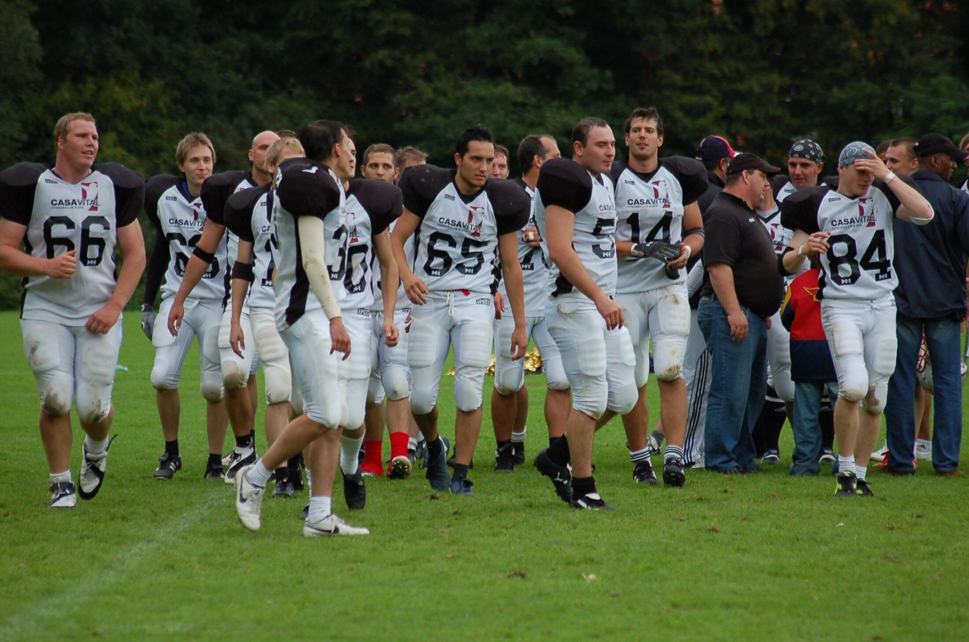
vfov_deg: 6.1
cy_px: 321
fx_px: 6045
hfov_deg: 9.2
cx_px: 484
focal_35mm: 225
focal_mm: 150
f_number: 4.5
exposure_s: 1/500
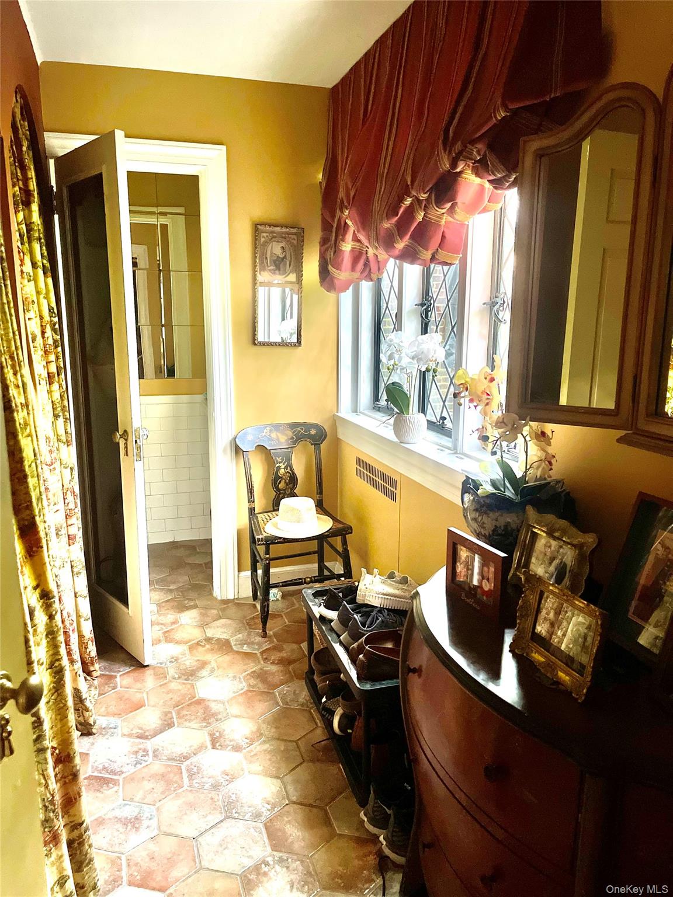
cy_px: 448
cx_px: 336
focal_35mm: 26
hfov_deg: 53.1
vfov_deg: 67.3
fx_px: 674
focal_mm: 5.1
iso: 640
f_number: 1.6
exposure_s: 1/40
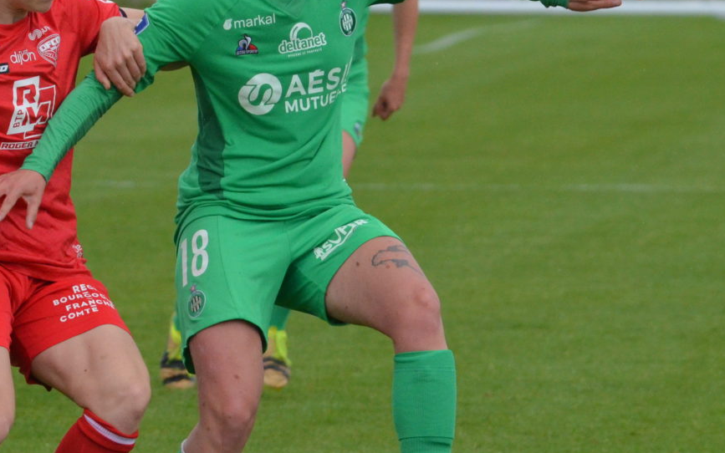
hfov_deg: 3.1
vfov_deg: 1.9
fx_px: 13358
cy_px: 232
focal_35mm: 676
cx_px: 291
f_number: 7.1
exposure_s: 1/2000
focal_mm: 200
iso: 1600
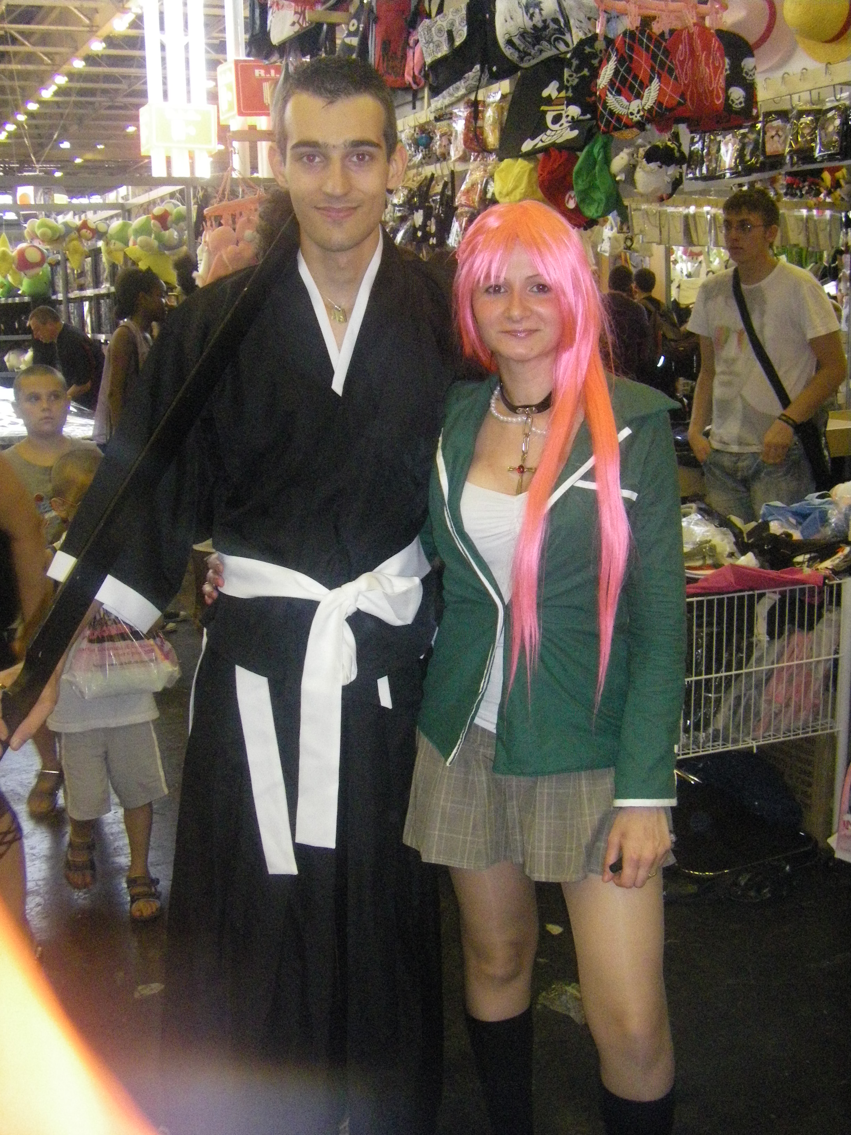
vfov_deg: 49.0
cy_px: 568
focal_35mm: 38
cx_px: 426
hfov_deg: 37.7
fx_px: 1246
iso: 800
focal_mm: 6.3
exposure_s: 1/50
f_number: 3.5
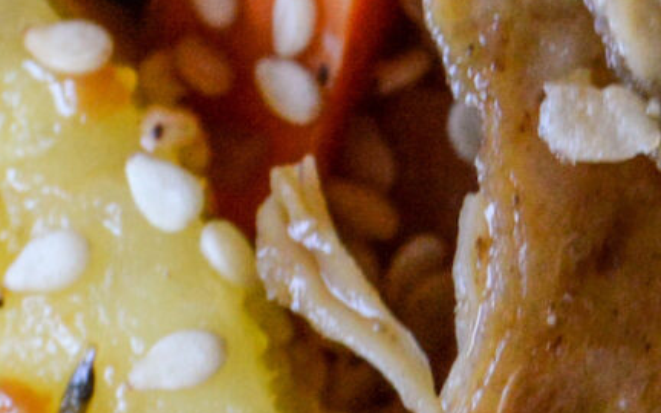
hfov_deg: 4.2
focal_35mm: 498
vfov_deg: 2.6
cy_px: -50
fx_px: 8971
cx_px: 673
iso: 720
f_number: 5.6
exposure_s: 1/60
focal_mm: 55
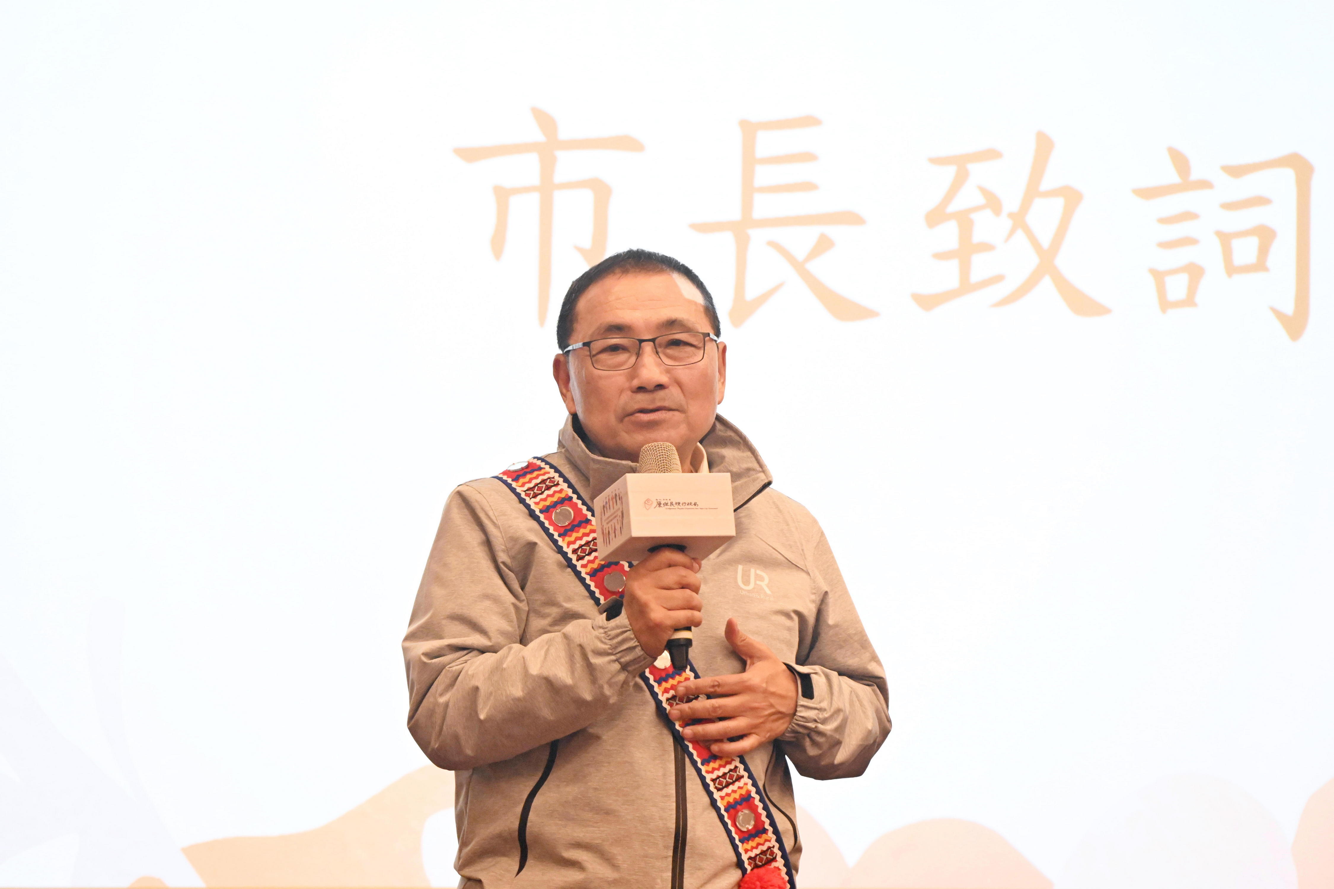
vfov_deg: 5.5
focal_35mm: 250
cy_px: 444
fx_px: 9263
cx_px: 667
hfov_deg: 8.2
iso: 6400
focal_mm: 250
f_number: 8
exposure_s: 1/125
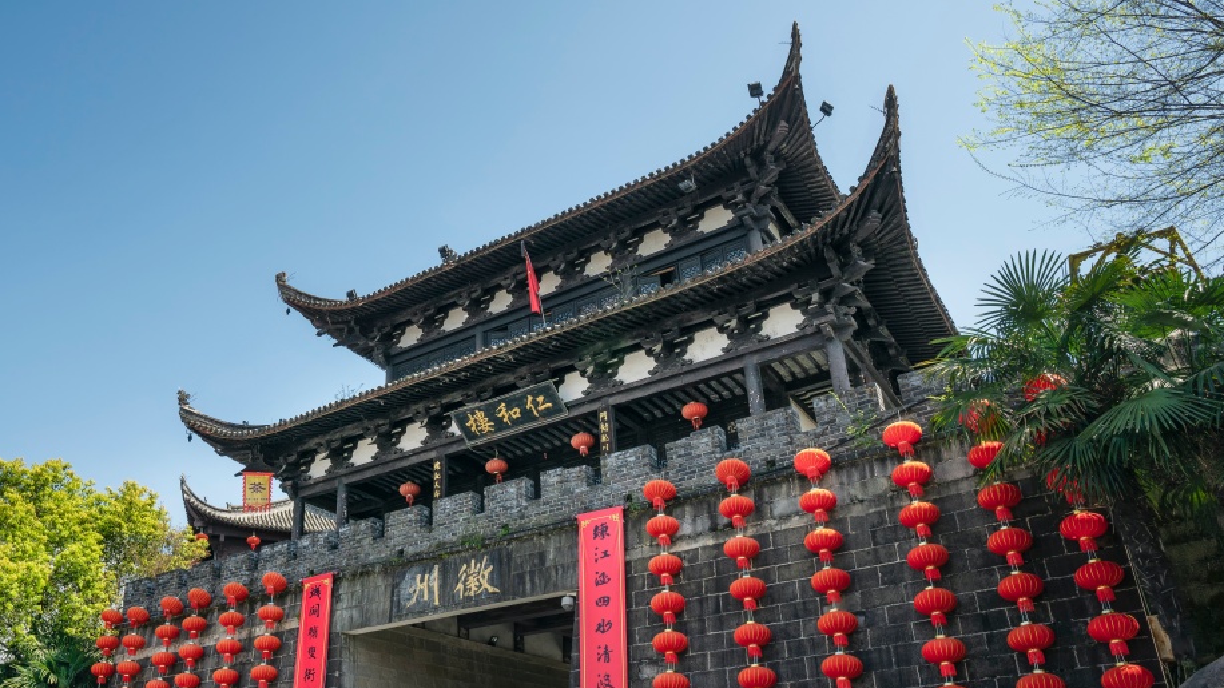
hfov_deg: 83.7
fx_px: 681
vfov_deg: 52.3
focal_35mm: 21
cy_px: 470
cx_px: 572
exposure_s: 1/160
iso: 100
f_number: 7.1
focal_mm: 17
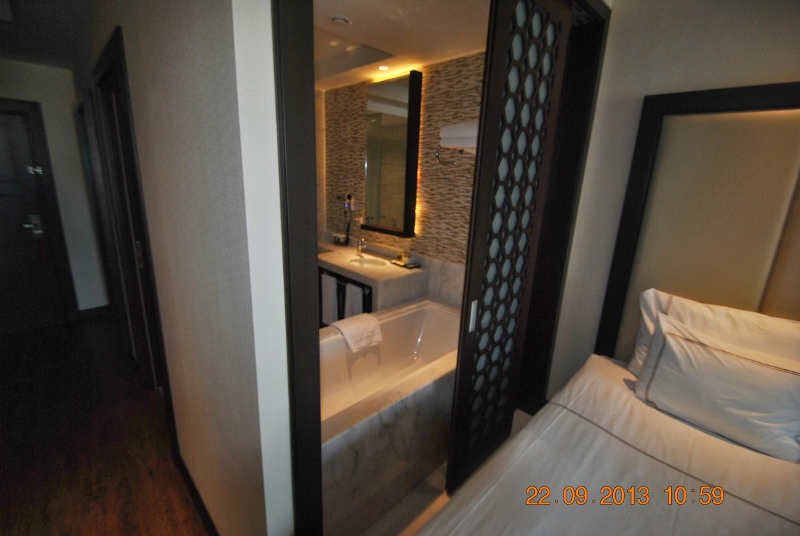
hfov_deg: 100.3
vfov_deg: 77.5
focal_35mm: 15
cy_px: 268
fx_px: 334
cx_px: 400
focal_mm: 10
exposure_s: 1/60
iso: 200
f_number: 3.5
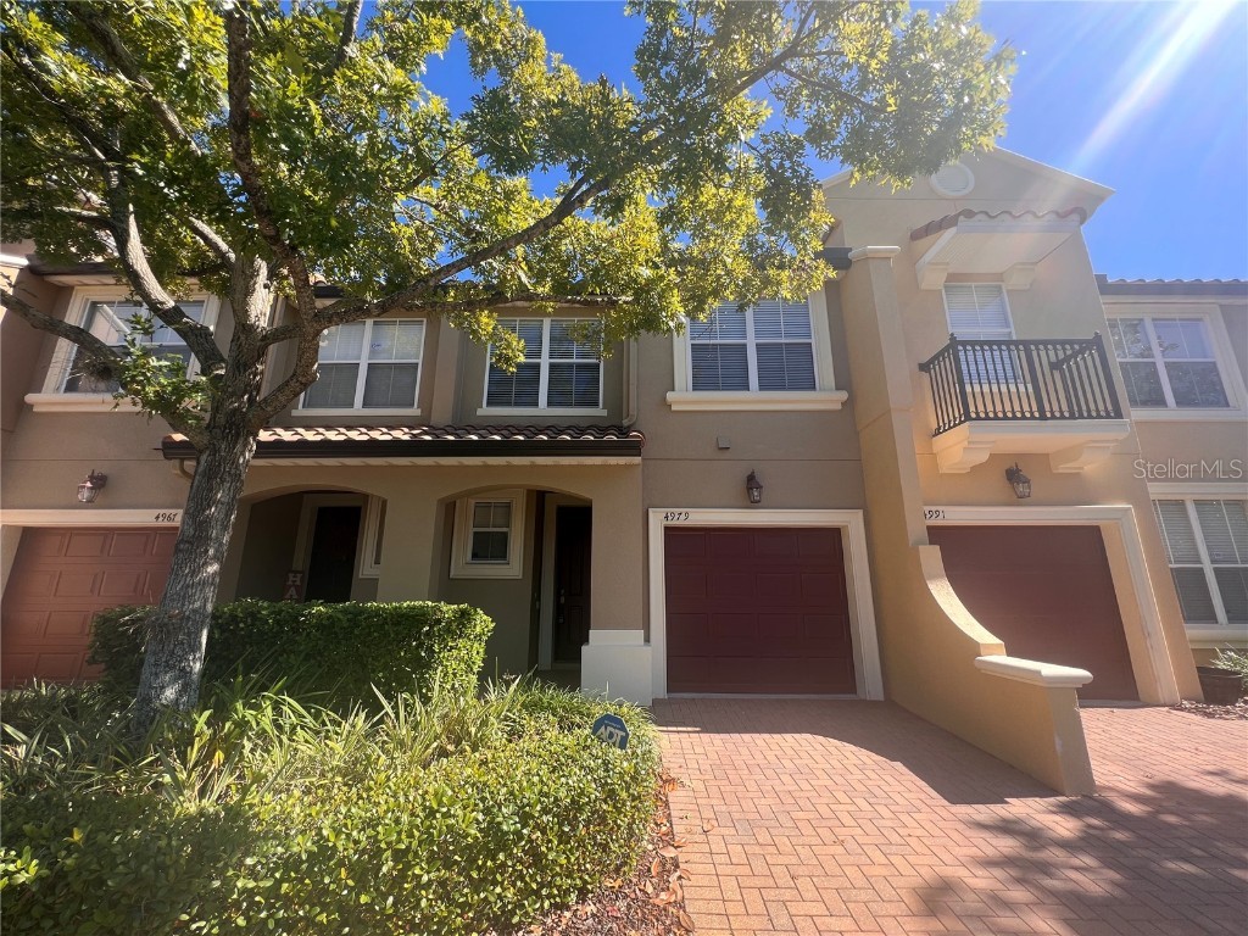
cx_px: 624
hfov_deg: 106.2
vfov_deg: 89.9
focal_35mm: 13
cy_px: 468
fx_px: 469
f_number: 1.8
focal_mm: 1.57
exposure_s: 1/345
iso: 32
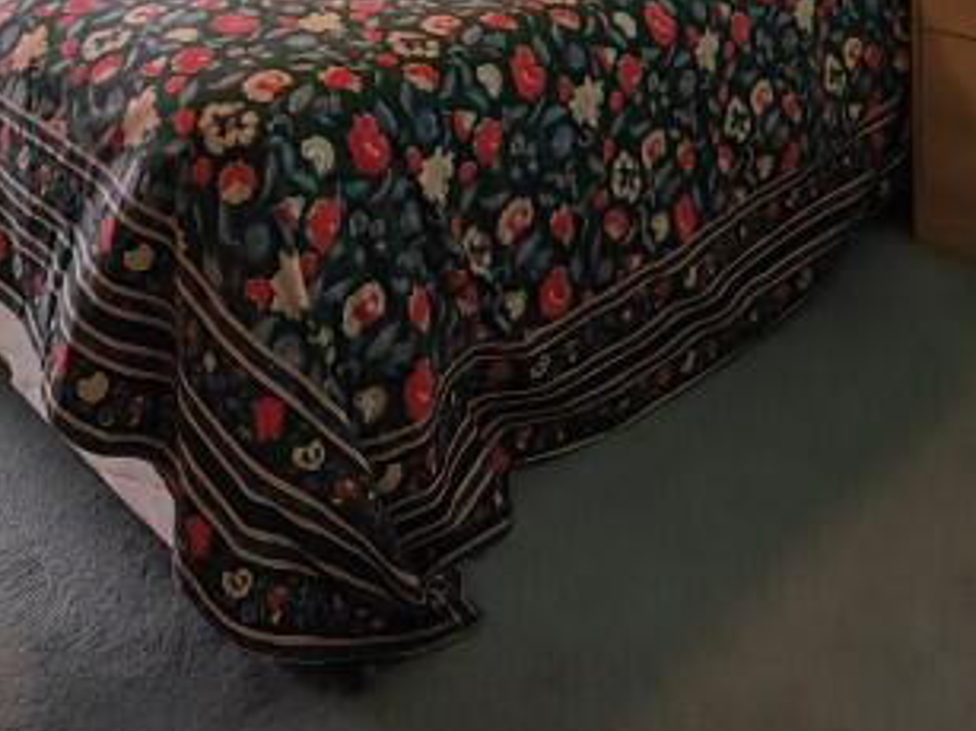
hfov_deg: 46.8
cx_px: 502
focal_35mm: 40
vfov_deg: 27.8
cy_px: -289
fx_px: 1127
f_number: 2
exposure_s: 1/50
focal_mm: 1.82
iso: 160
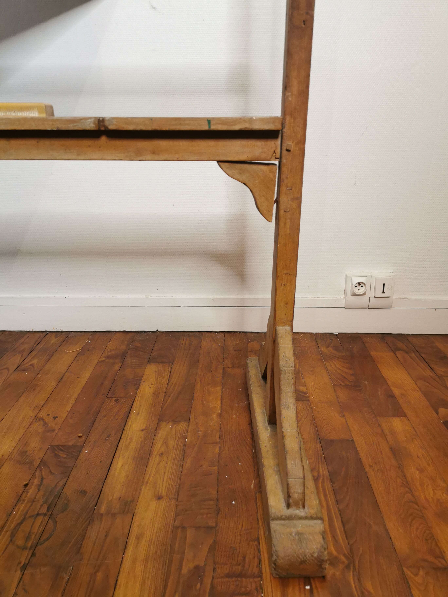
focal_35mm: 27
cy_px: 298
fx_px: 466
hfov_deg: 51.4
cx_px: 224
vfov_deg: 65.3
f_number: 1.8
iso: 200
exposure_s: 1/50
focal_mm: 5.58
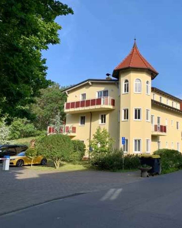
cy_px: 114
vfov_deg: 52.8
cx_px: 135
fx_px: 229
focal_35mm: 34
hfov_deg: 42.1
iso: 25
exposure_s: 1/1513
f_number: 1.8
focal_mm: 4.25
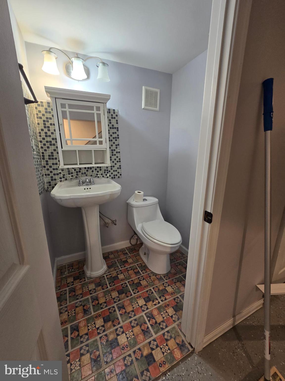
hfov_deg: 89.9
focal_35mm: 13
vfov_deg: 106.2
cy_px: 190
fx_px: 143
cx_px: 142
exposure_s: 1/60
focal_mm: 2.2
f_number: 2.2
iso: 160
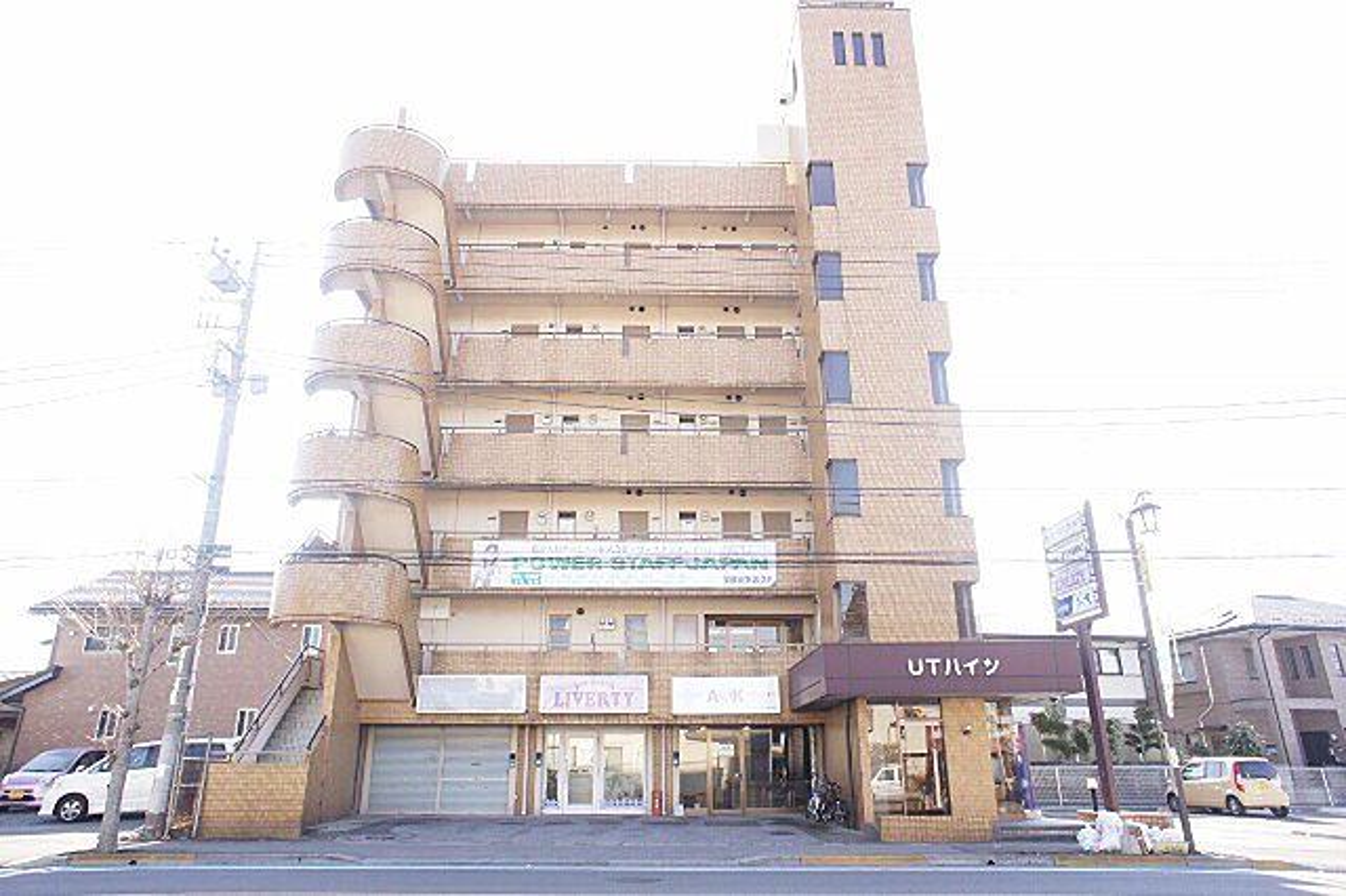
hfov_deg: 73.8
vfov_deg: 53.1
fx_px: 897
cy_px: 448
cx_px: 673
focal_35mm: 24
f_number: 5.6
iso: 400
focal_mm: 16
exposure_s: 1/125
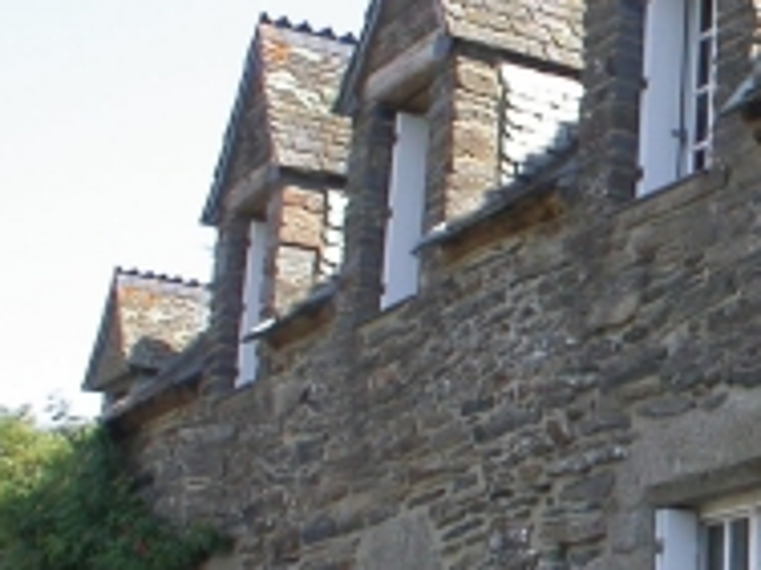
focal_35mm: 138
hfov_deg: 13.6
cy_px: 295
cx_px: 1073
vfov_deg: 10.7
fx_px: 3034
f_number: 5.3
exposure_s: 1/182
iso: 100
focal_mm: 7.85
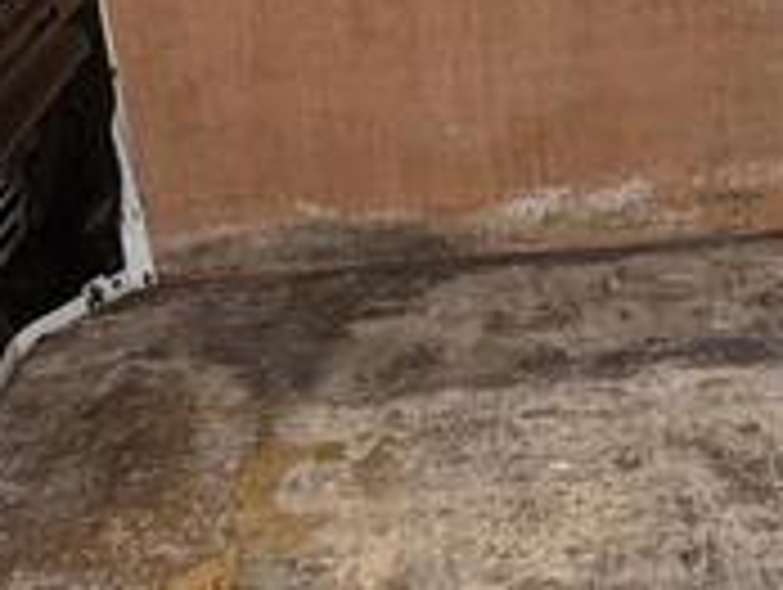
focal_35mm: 72
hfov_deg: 26.9
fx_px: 1631
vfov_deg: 20.3
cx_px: 477
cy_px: 122
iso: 125
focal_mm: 2.22
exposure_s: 1/105
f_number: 2.2
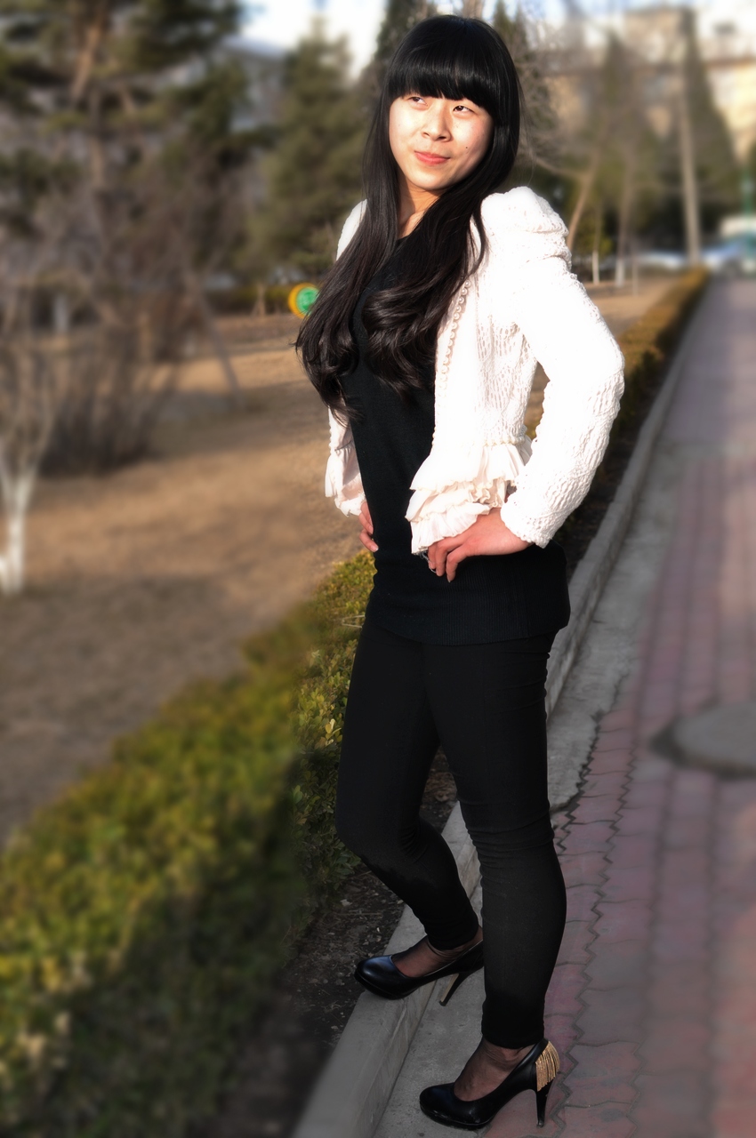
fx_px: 1658
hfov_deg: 25.7
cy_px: 569
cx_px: 378
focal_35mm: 52
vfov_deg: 37.9
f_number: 4
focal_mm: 35
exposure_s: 1/200
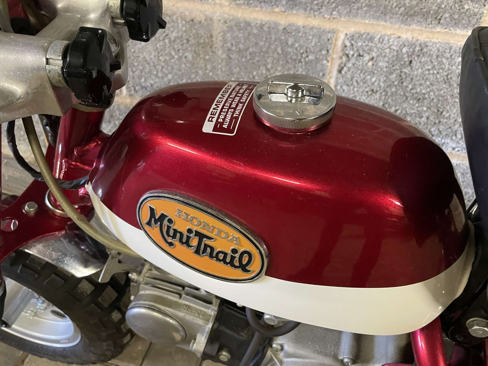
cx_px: 247
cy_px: 180
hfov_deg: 61.7
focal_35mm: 29
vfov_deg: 48.2
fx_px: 409
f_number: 1.6
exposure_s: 1/33
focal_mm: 4.2
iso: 640
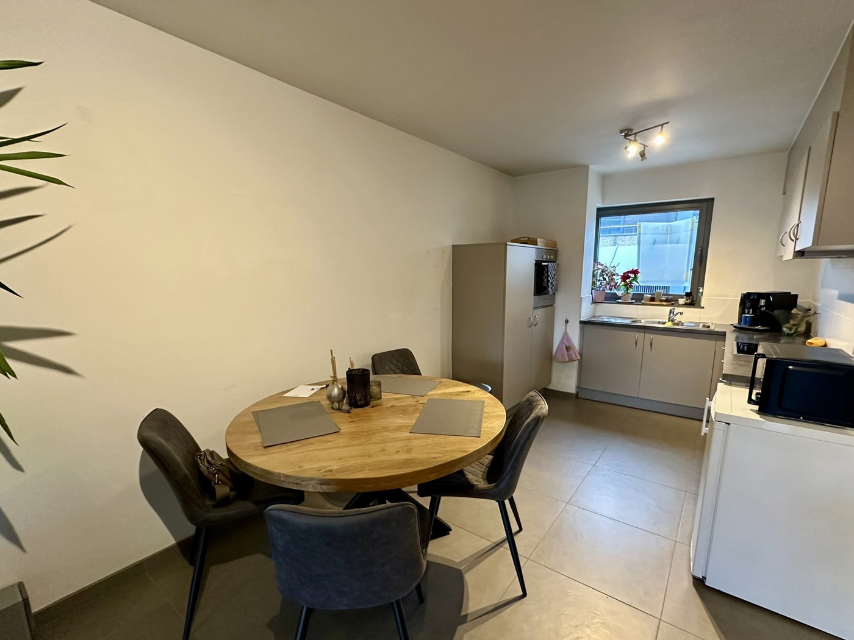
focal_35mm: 16
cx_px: 442
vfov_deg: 78.0
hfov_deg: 94.5
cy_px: 341
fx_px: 395
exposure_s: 1/50
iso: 320
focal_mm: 2.22
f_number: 2.2
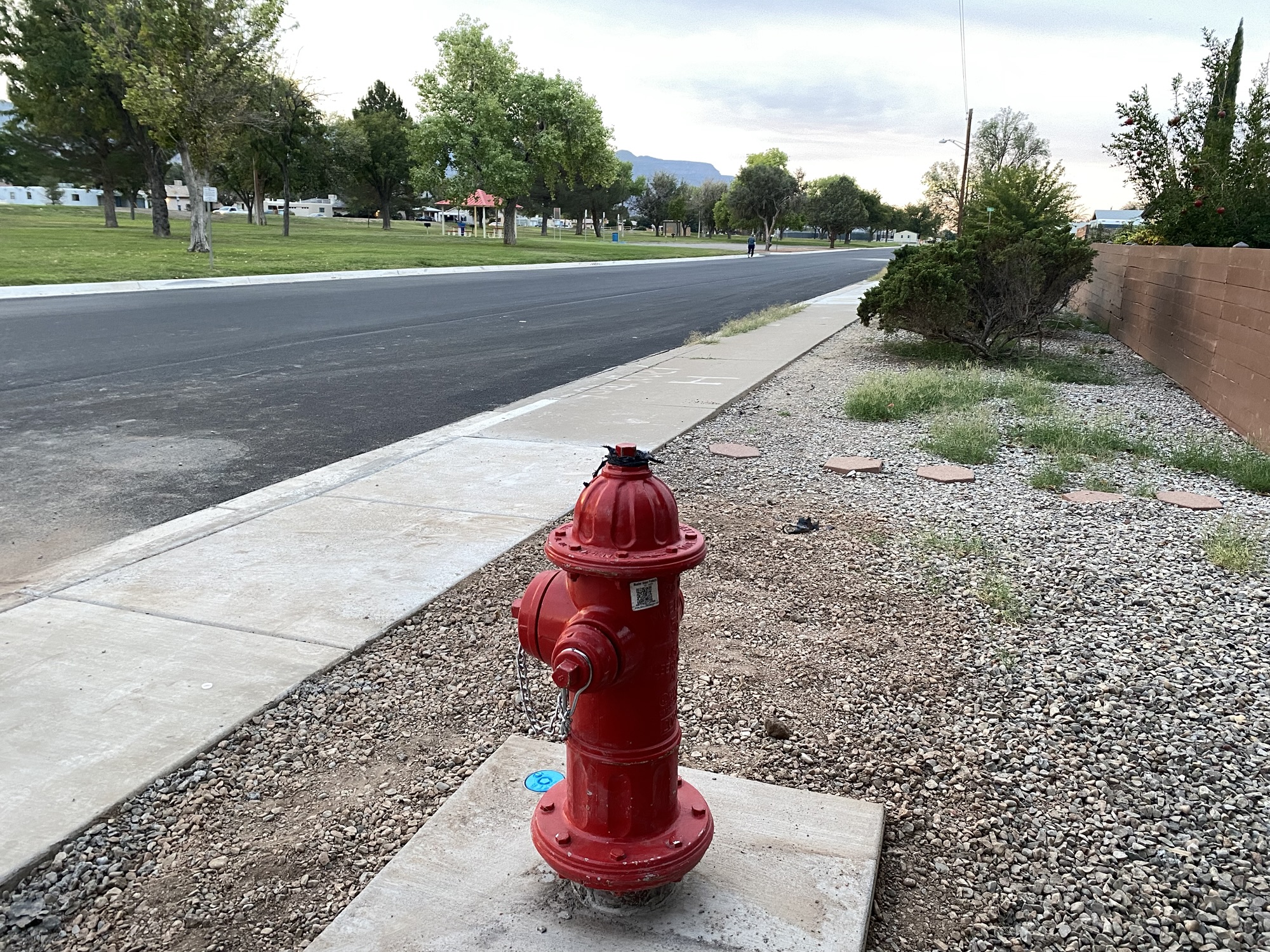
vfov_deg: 53.1
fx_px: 954
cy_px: 476
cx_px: 635
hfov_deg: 67.3
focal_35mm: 26
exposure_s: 1/76
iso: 125
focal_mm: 4.25
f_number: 1.8
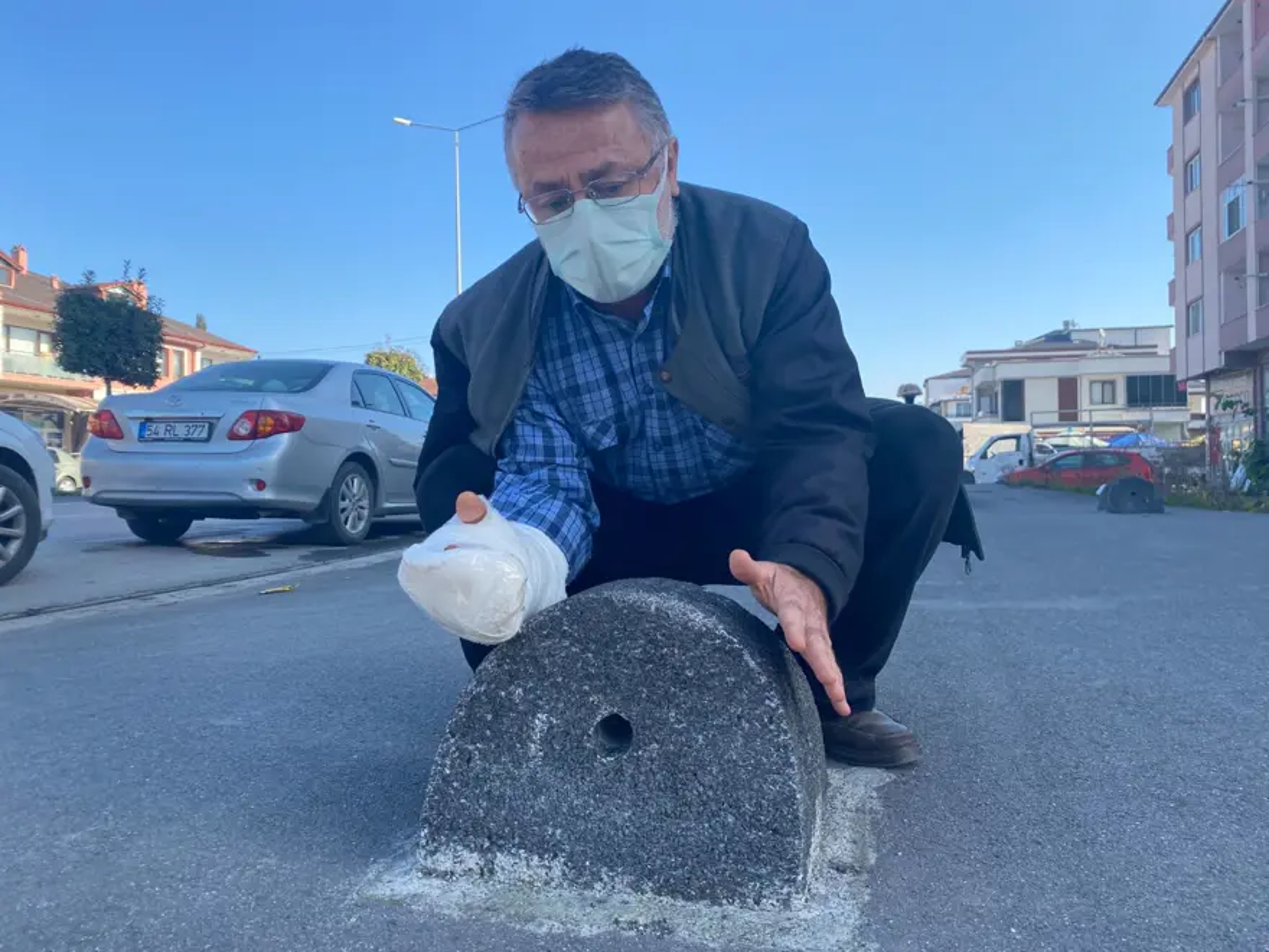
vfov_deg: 53.1
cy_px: 476
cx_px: 634
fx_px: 953
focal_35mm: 26
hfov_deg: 67.3
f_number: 1.8
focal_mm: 4.25
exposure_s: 1/1072
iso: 32
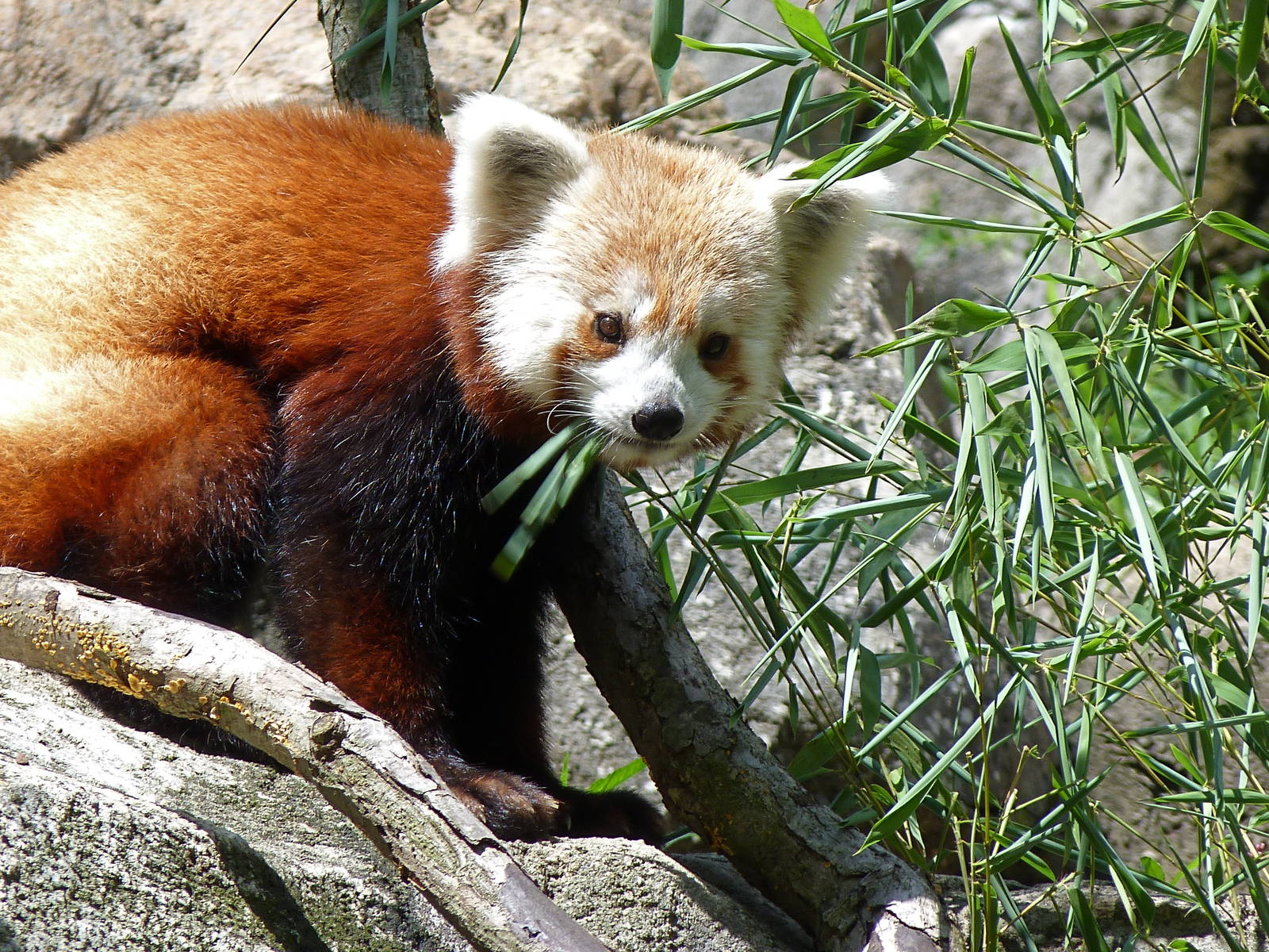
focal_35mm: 789
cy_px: 476
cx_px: 634
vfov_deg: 1.9
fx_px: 28924
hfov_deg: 2.5
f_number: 5.2
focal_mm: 108
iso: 80
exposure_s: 1/125
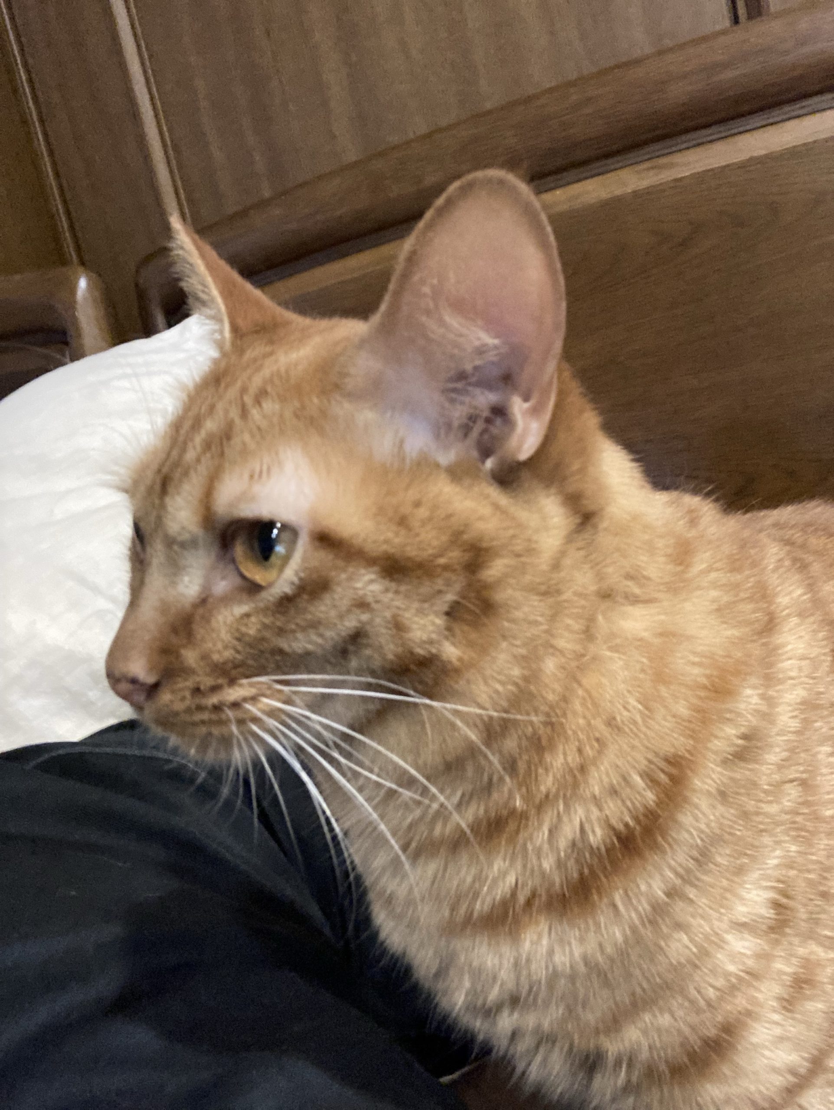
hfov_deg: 44.2
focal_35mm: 32
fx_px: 1027
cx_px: 417
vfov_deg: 56.8
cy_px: 555
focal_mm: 2.87
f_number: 2.2
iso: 640
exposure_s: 1/15
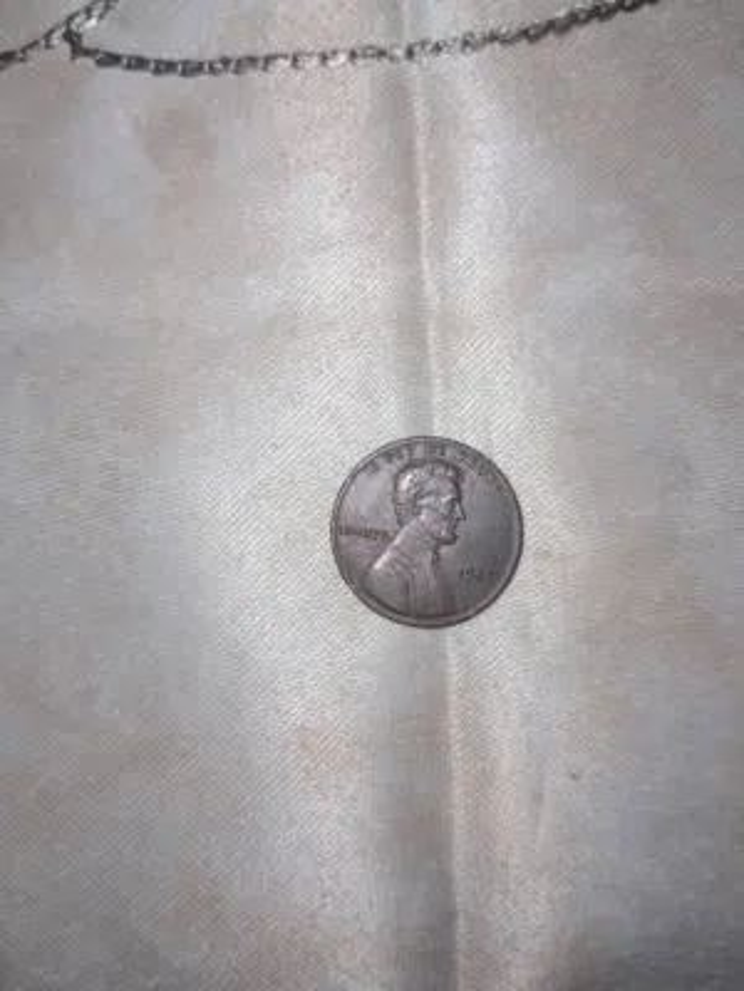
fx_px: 745
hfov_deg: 53.1
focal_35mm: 26
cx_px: 372
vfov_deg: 67.3
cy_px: 496
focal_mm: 3.98
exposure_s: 1/30
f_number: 1.8
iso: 40
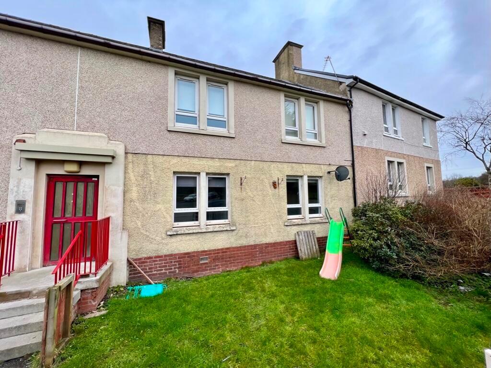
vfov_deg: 89.9
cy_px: 184
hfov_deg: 106.2
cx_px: 246
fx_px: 184
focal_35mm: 13
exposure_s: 1/732
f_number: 1.8
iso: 32
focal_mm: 1.57
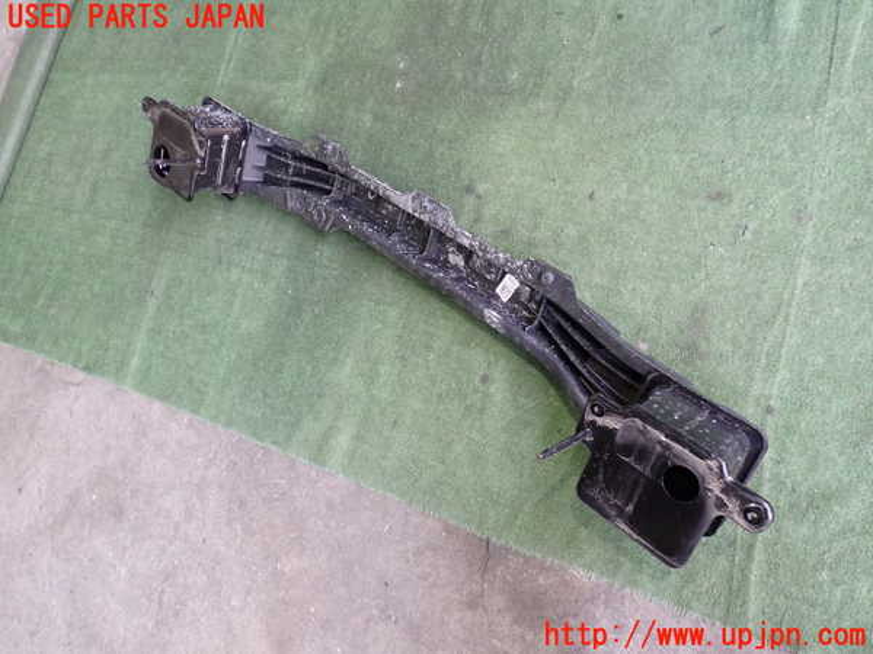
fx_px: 757
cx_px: 436
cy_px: 327
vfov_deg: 46.8
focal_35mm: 30
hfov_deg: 60.0
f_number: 2.3
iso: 320
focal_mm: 5.4
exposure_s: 1/60
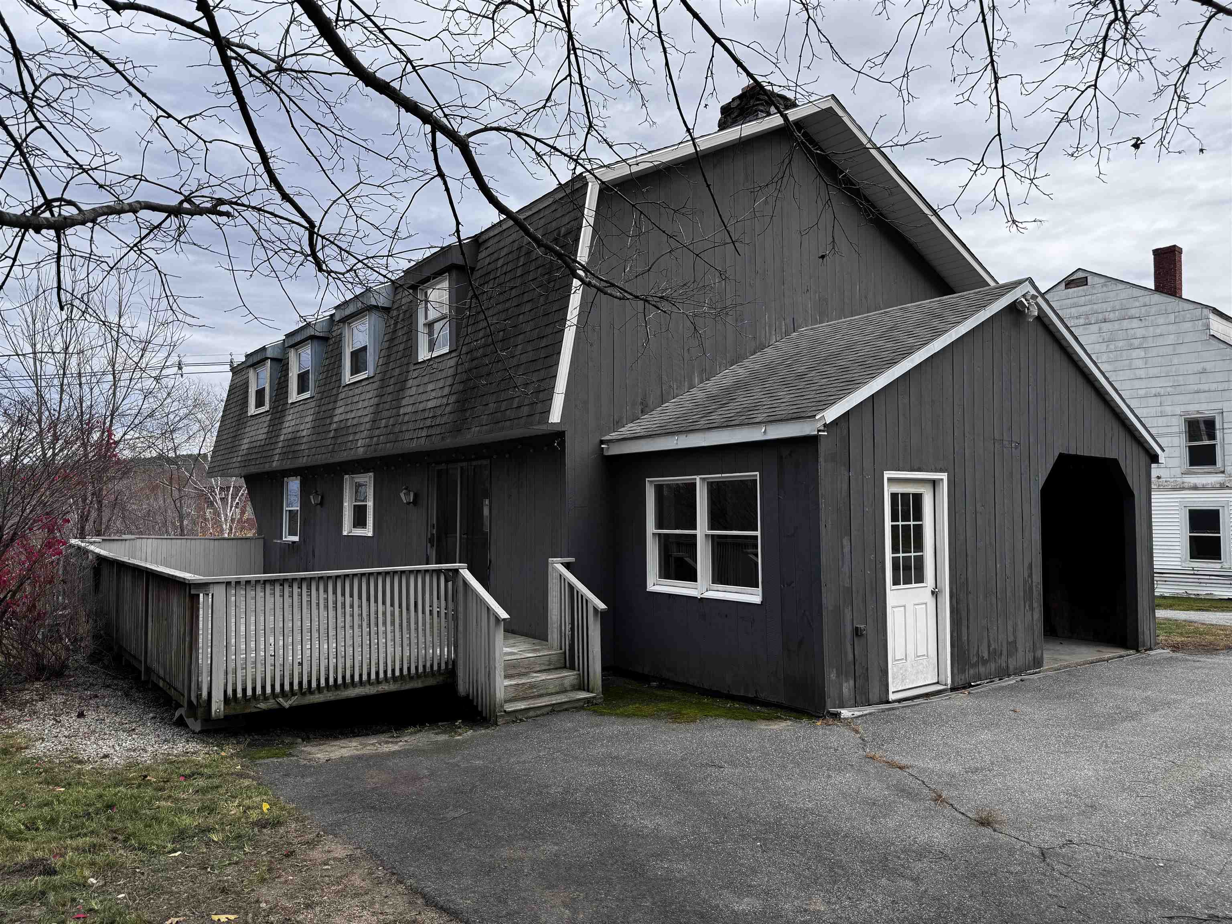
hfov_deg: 71.6
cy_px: 462
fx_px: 854
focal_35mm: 24
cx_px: 616
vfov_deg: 56.8
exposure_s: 1/1488
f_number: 1.78
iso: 80
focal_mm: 6.76
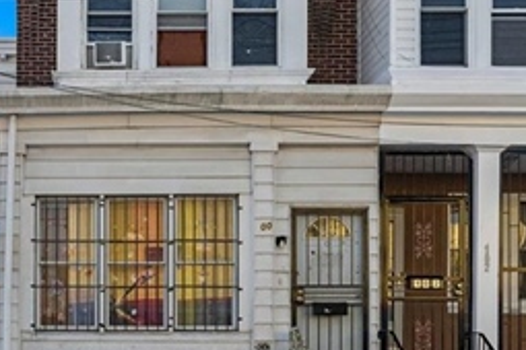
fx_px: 716
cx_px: 196
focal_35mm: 49
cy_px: 178
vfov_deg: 27.5
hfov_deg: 40.1
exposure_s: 1/500
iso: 640
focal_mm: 25
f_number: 7.1
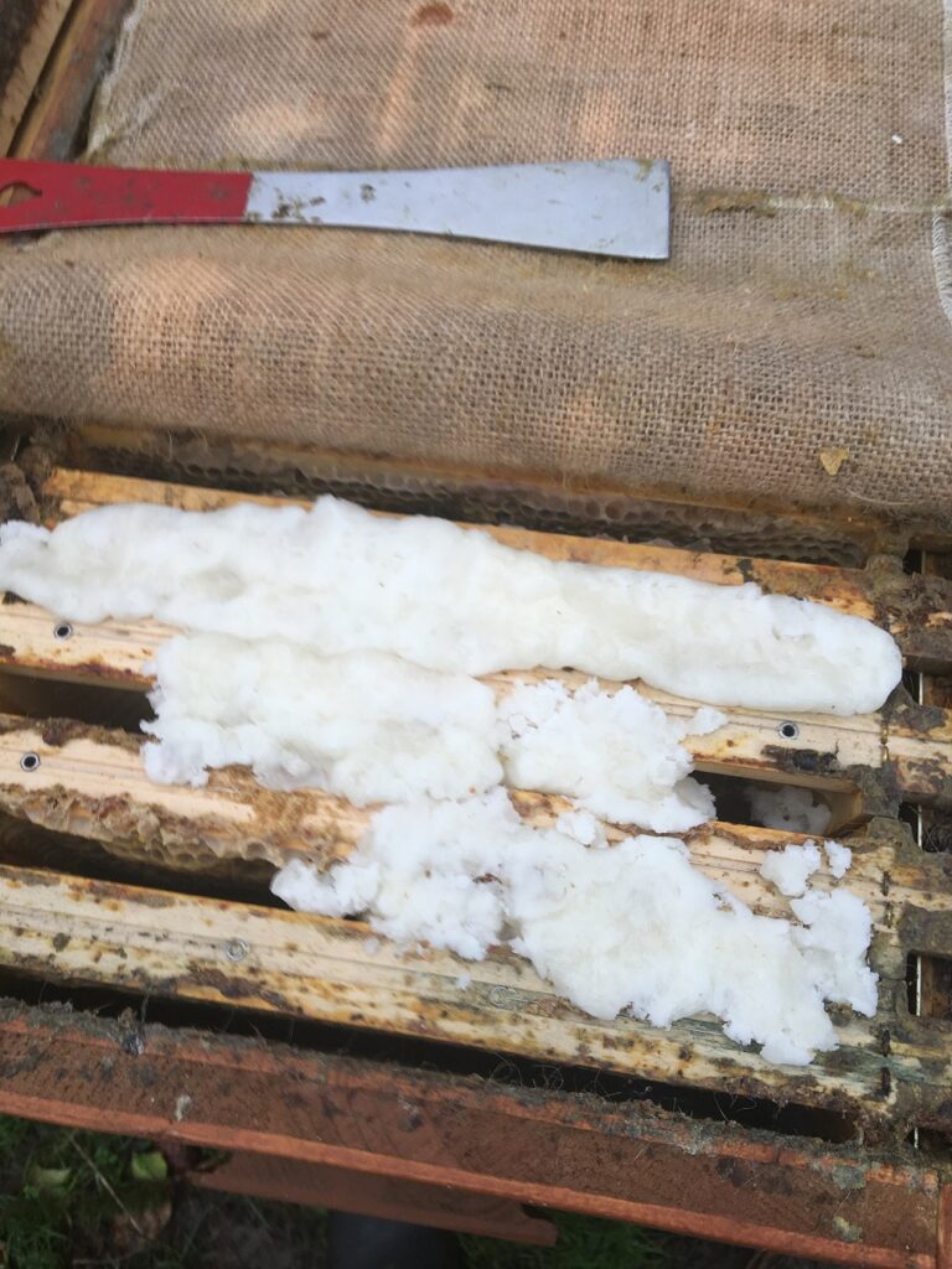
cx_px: 476
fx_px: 1063
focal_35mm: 29
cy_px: 634
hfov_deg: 48.2
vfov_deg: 61.7
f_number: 2.2
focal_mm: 4.15
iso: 25
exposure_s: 1/102
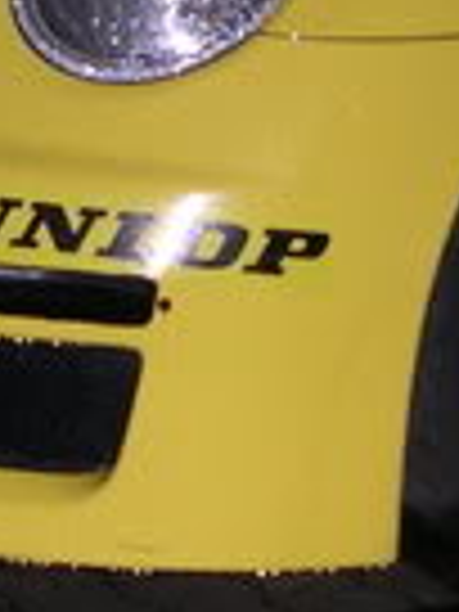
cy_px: 32
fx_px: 3960
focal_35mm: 224
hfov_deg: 6.6
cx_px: 621
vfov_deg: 8.8
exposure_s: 1/60
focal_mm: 8
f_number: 2.8
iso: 180
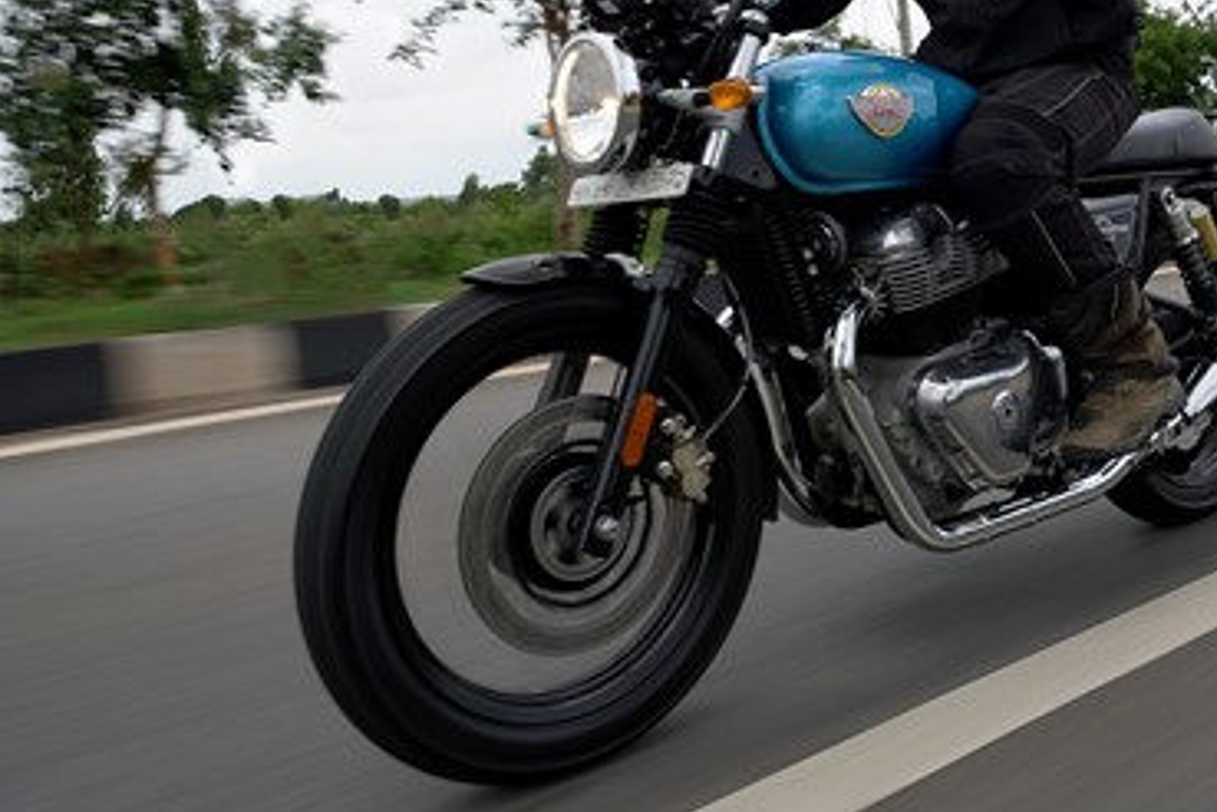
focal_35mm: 39
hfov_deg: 47.7
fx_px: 1318
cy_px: 182
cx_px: 910
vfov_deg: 33.4
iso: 100
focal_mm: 24
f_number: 11
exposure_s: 1/100
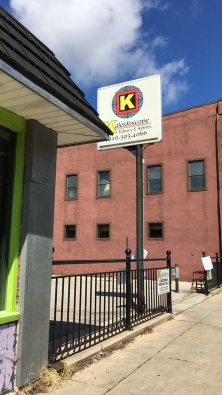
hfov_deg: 36.6
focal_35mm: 32
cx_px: 96
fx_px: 335
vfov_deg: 61.0
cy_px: 198
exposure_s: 1/2024
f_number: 2.2
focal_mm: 4.15
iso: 25
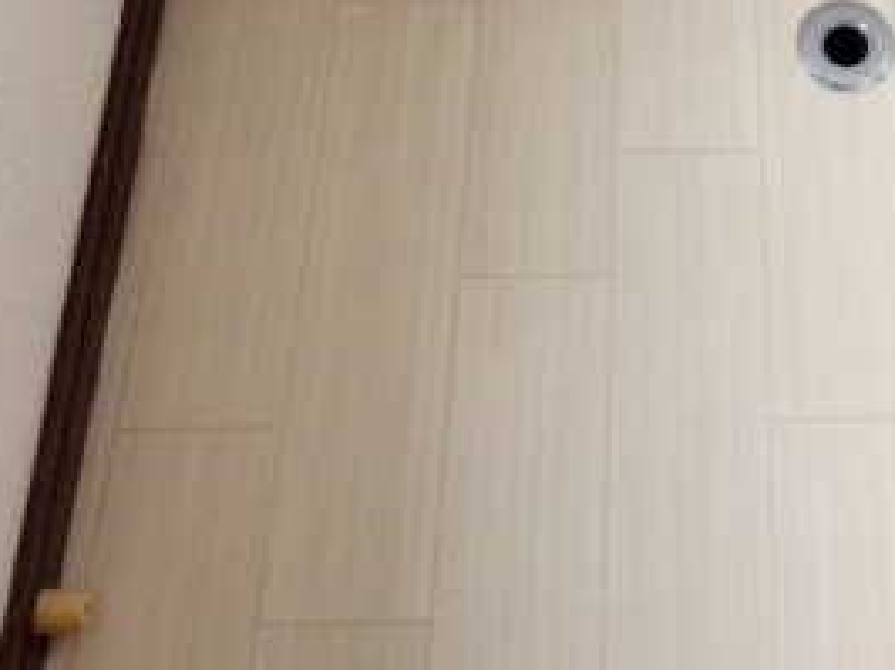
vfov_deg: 25.3
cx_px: 730
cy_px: -84
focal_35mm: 53
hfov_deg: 34.9
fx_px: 1369
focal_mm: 4
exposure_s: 1/100
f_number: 3.1
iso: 100
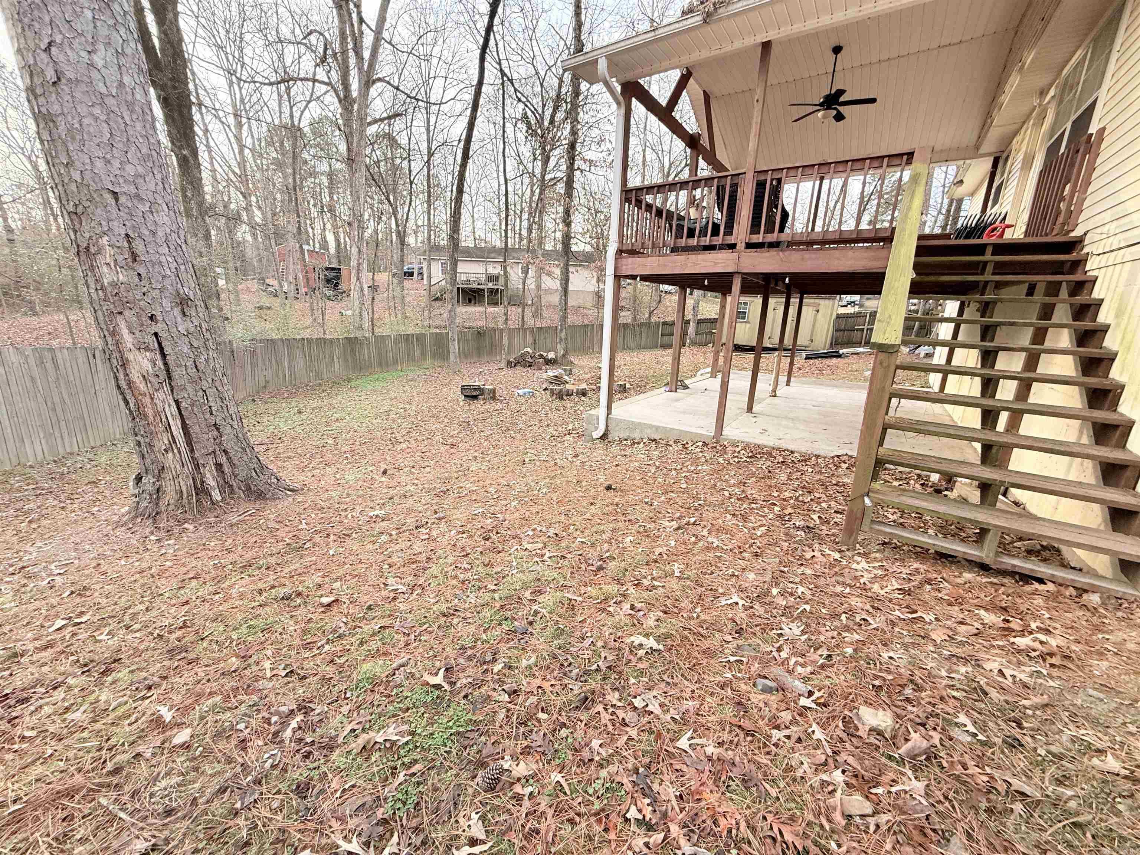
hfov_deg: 102.1
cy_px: 428
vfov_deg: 85.7
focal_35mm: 14
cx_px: 570
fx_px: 461
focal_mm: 2.22
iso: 100
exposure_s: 1/99
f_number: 2.2
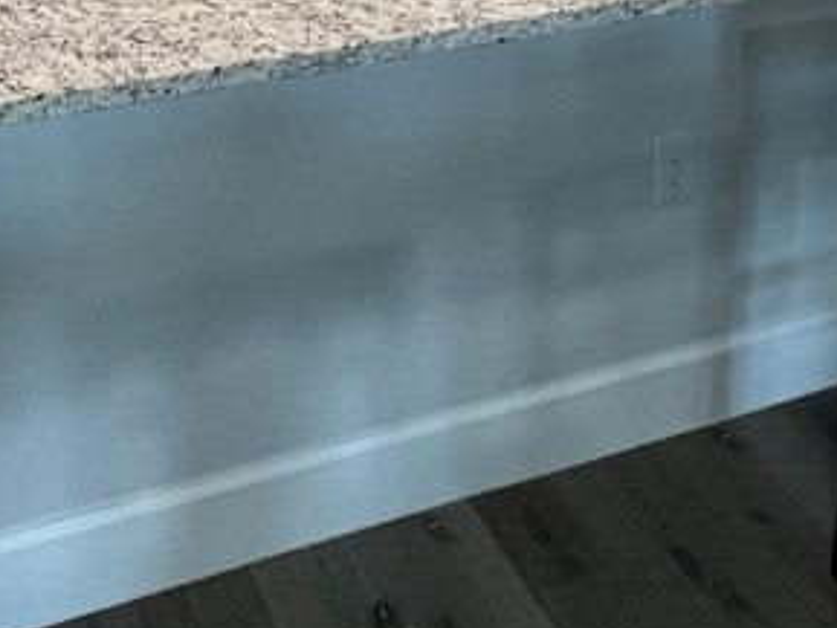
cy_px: -350
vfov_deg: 23.9
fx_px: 1113
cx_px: 203
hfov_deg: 40.0
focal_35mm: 46
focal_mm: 1.57
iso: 200
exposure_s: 1/60
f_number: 1.8
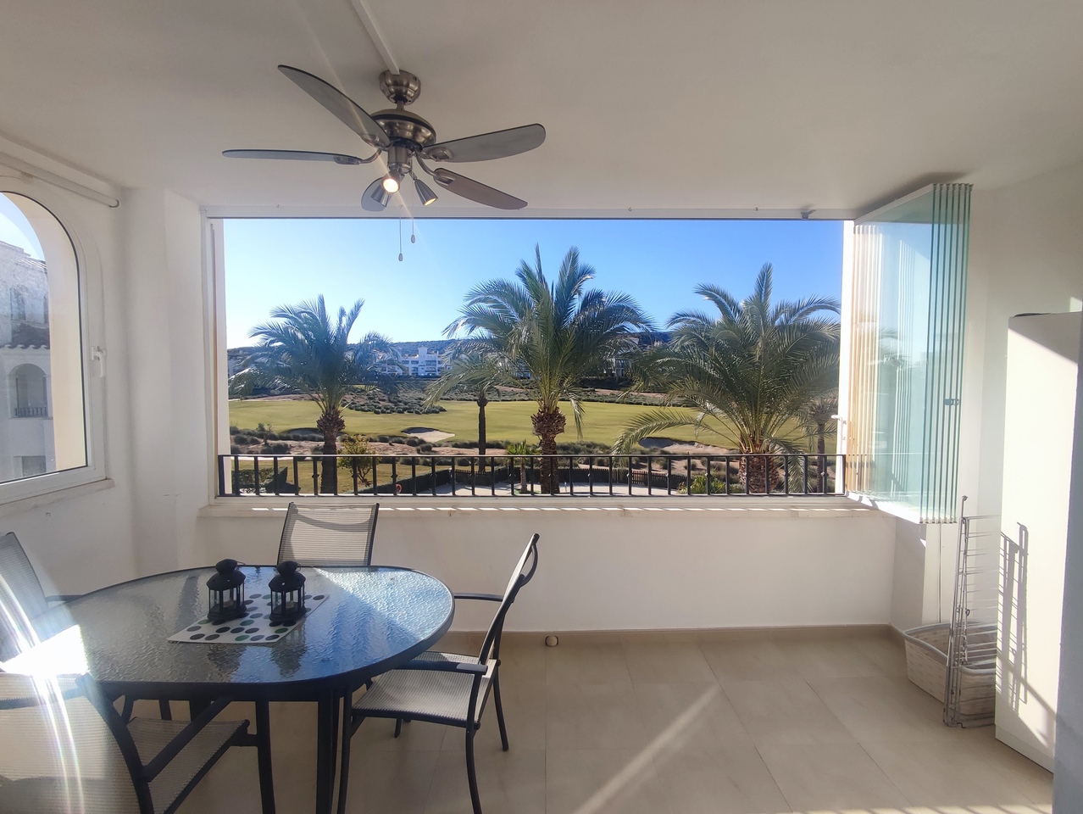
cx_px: 542
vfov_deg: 78.2
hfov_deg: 94.5
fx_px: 501
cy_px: 407
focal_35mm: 16
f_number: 2.2
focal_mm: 1.65
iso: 50
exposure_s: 1/1073
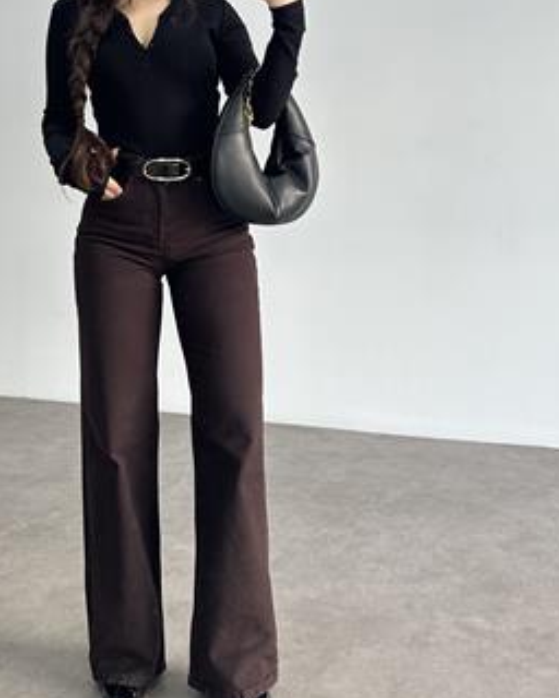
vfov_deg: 44.9
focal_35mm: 39
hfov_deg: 38.0
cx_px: 205
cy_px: 156
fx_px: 807
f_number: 1.78
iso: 125
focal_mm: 6.86
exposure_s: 1/121
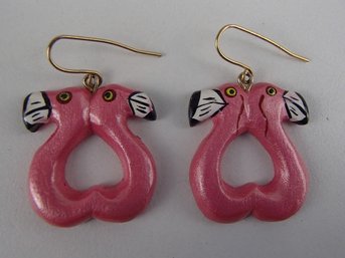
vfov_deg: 38.6
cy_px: 129
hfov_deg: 50.2
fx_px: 369
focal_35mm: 37
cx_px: 172
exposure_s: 1/160
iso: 320
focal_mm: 6.64
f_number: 4.7
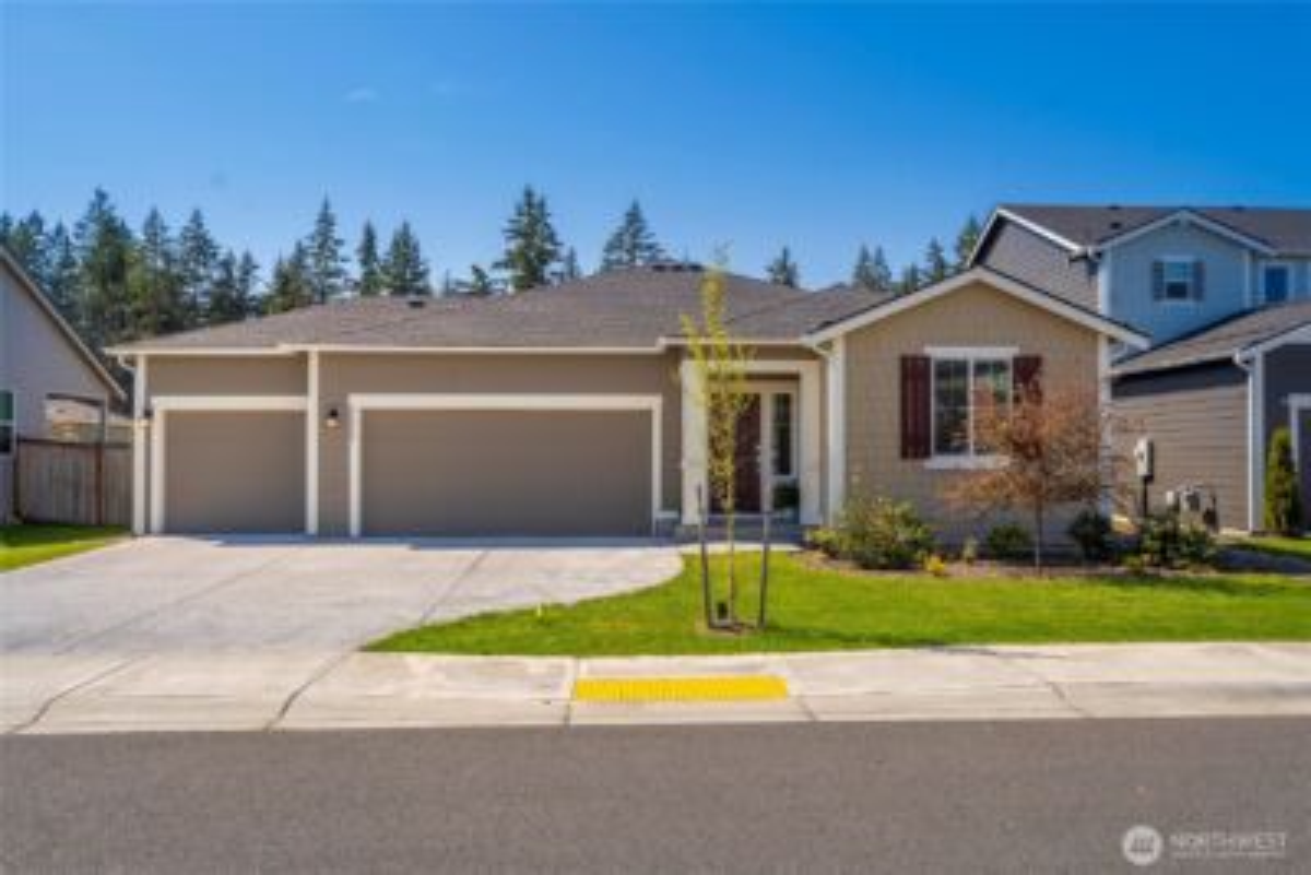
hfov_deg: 73.7
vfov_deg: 53.2
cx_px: 656
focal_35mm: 24
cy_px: 438
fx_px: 874
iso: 100
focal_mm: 24
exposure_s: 1/200
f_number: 7.1
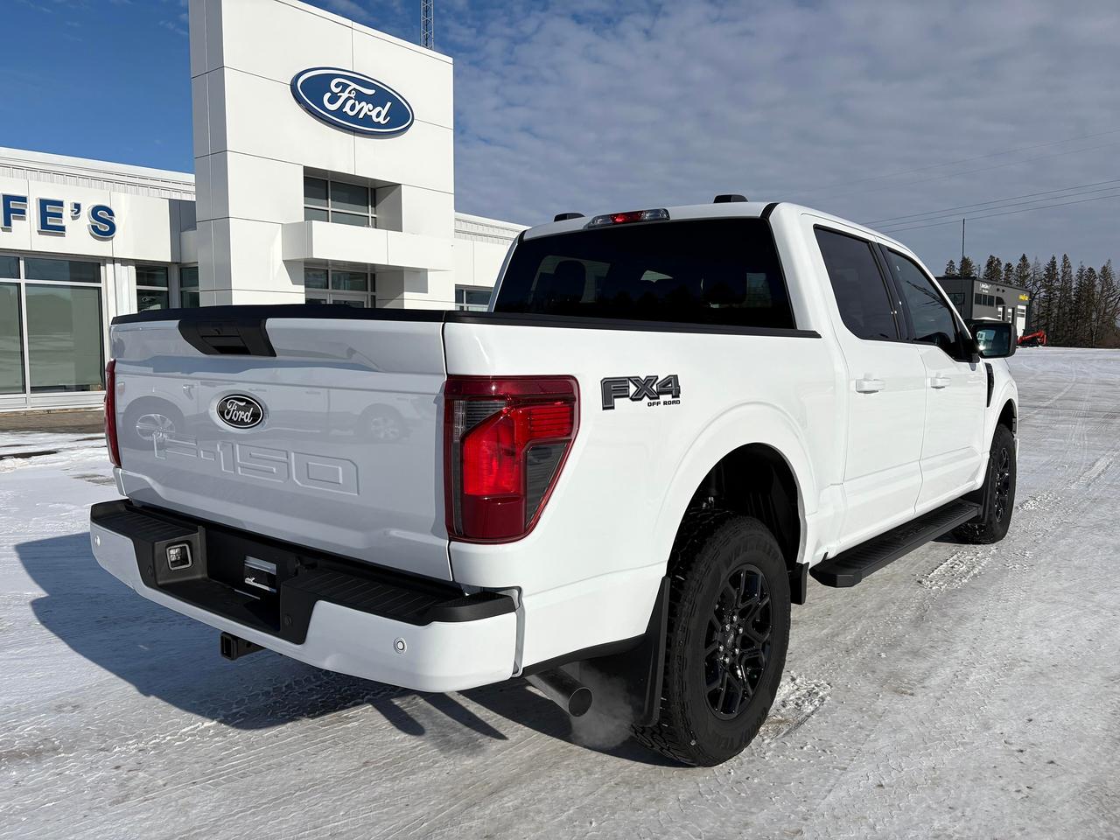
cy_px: 420
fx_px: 841
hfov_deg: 67.3
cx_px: 560
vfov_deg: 53.1
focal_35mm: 26
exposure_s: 1/14493
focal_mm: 5.96
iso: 50
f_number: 1.6
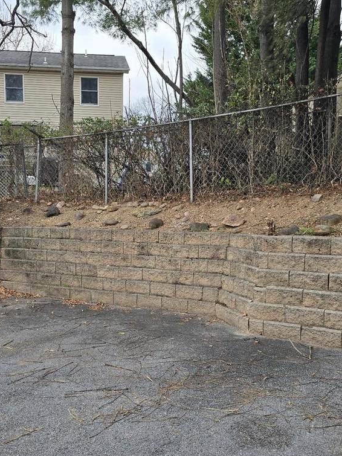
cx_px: 151
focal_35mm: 39
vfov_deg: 47.6
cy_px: 271
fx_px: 514
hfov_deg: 36.8
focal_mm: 6.3
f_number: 1.7
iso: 20
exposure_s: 1/180
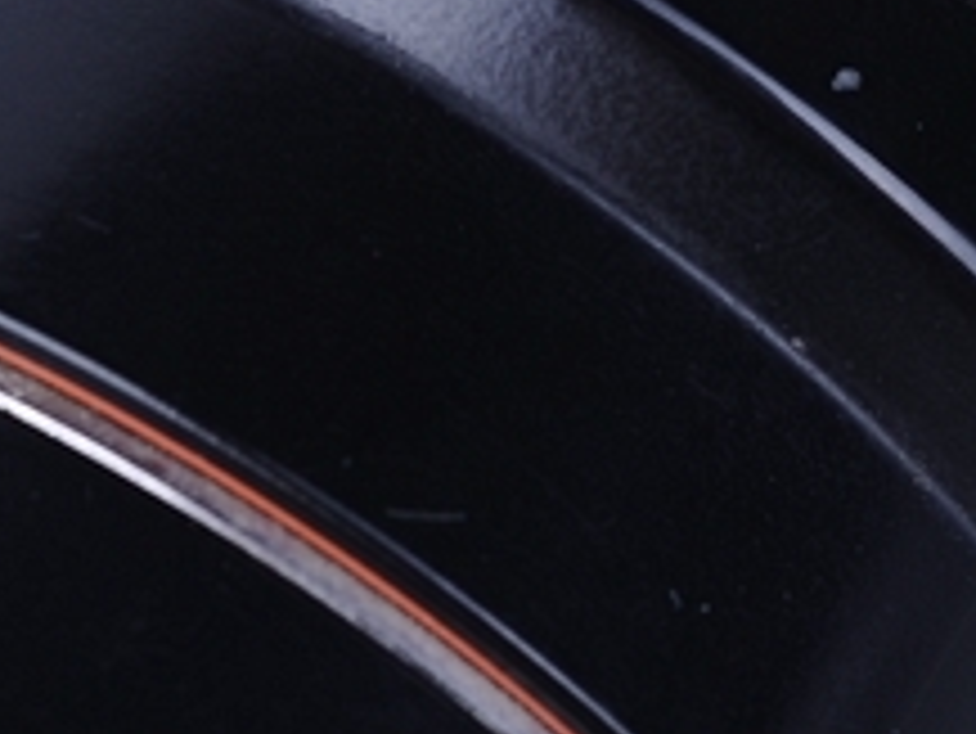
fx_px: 5614
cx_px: 427
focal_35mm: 199
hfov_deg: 9.9
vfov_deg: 7.4
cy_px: -29
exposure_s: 1/125
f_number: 13
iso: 200
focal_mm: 60
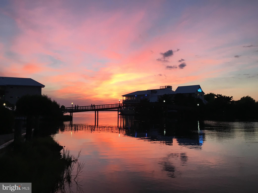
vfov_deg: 48.2
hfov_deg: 61.7
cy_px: 96
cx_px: 129
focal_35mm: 29
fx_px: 216
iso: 25
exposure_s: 1/30
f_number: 2.2
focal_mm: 4.15
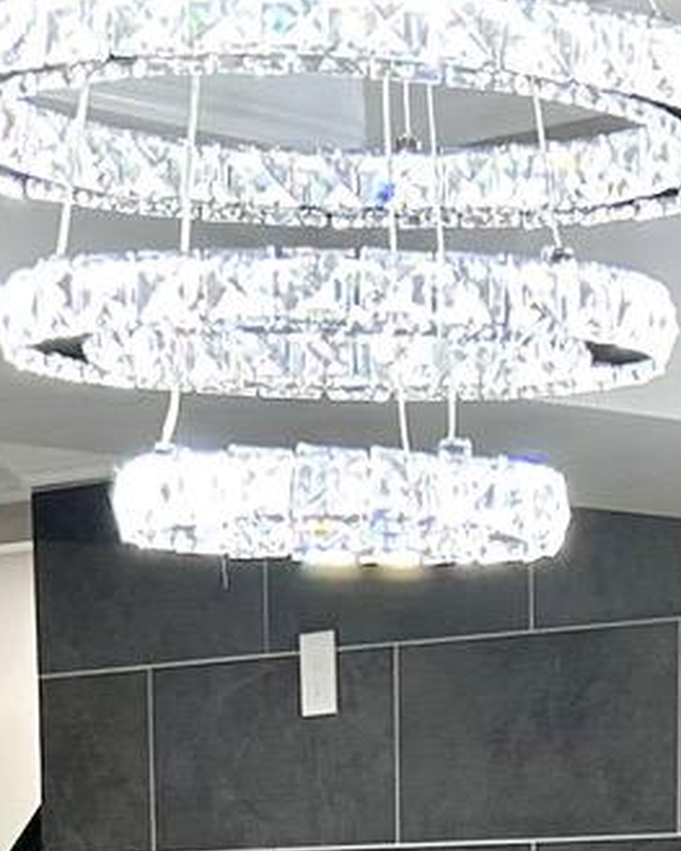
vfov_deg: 11.2
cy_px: 1627
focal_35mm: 158
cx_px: 632
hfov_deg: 9.7
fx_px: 3982
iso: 64
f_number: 1.5
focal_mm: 5.7
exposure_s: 1/60
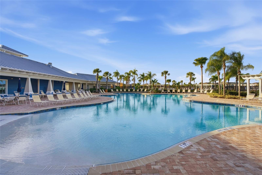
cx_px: 131
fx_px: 116
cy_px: 88
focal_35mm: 16
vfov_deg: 73.8
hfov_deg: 96.7
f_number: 8
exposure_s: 1/1250
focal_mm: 16
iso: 100
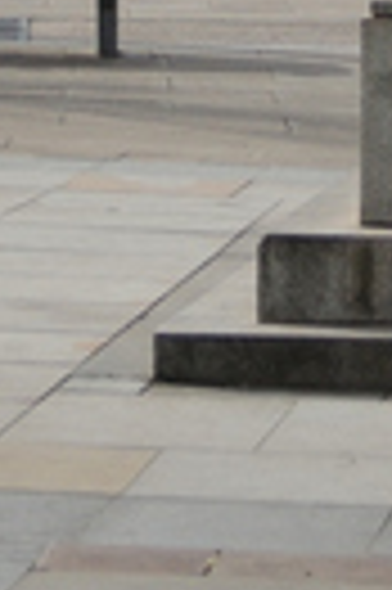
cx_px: 349
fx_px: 4552
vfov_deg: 6.9
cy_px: -964
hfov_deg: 4.9
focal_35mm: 278
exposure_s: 1/500
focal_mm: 10.7
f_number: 3.5
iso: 100
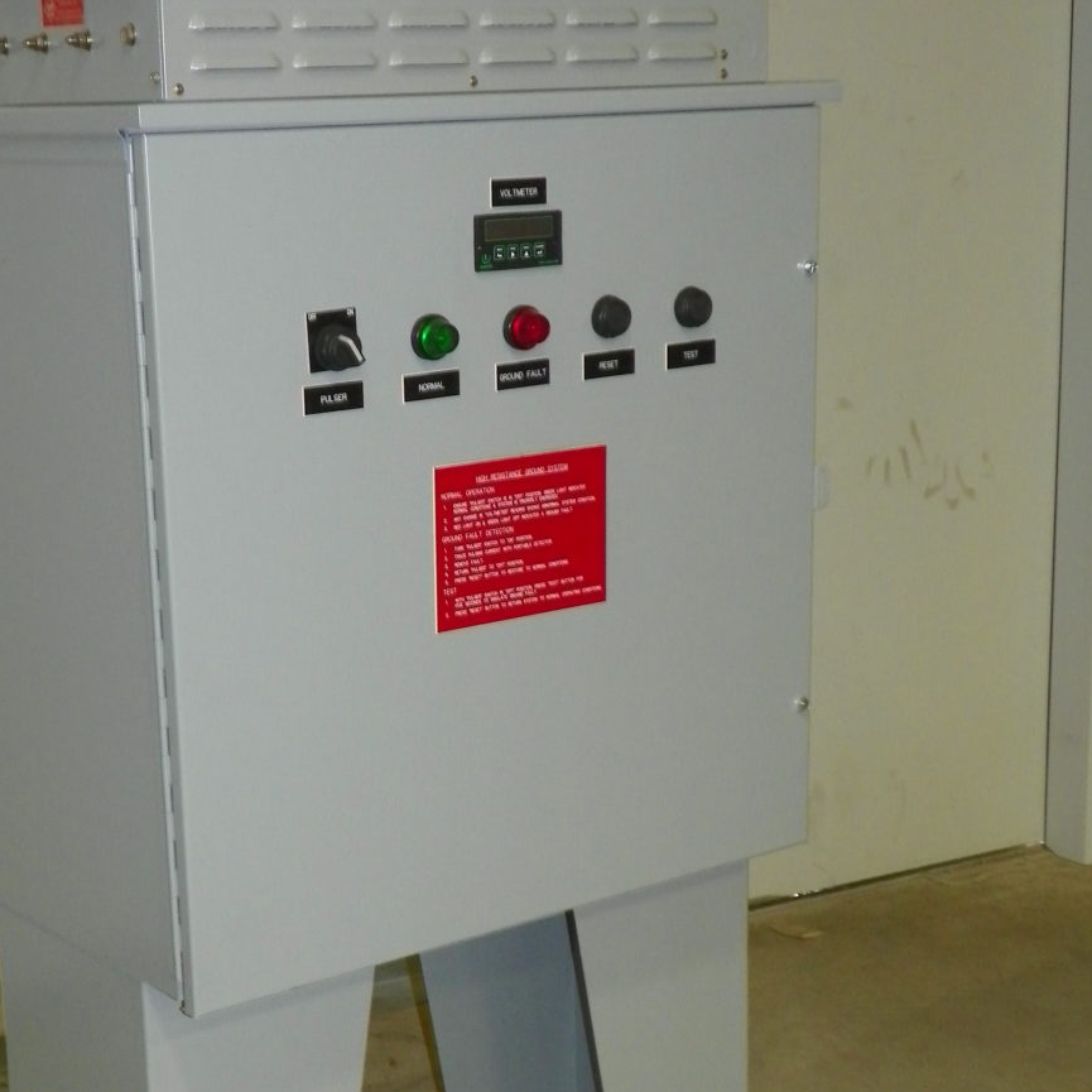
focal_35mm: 67
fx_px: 2391
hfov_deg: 25.6
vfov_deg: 25.6
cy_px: 696
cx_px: 403
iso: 200
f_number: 3.2
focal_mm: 7.3
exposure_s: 1/30
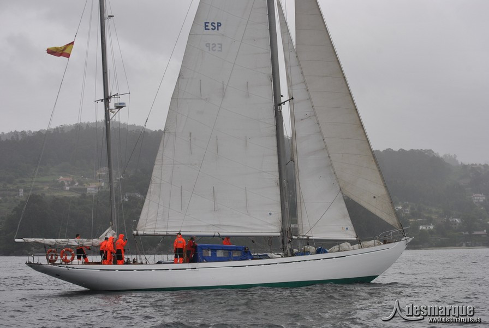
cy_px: 164
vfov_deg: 16.6
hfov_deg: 24.6
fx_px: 1122
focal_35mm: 82
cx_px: 244
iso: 100
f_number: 7.1
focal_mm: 55
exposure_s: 1/200
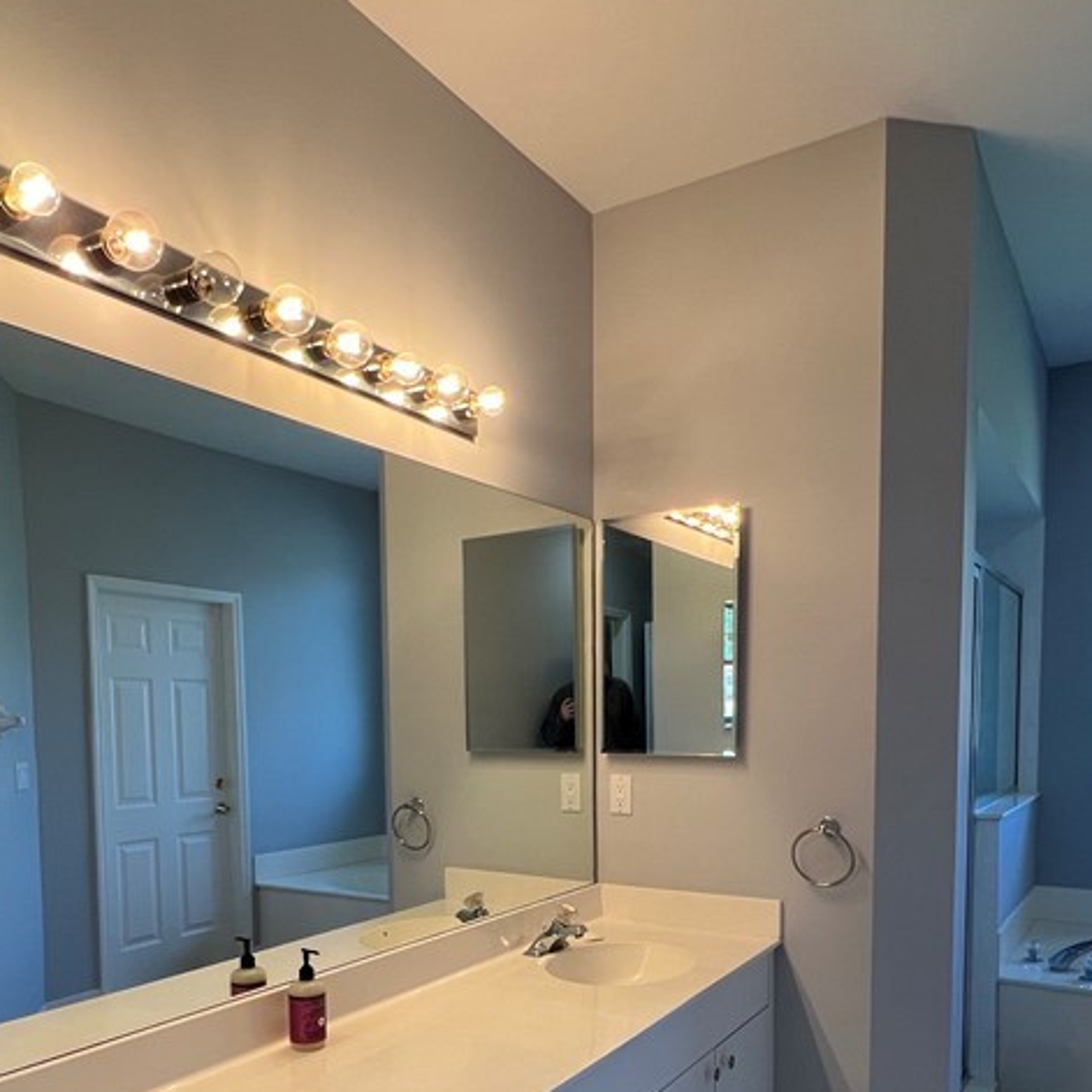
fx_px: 892
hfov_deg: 62.9
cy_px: 788
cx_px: 524
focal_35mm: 25
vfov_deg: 60.3
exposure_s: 1/120
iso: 125
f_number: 1.8
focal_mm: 1.57
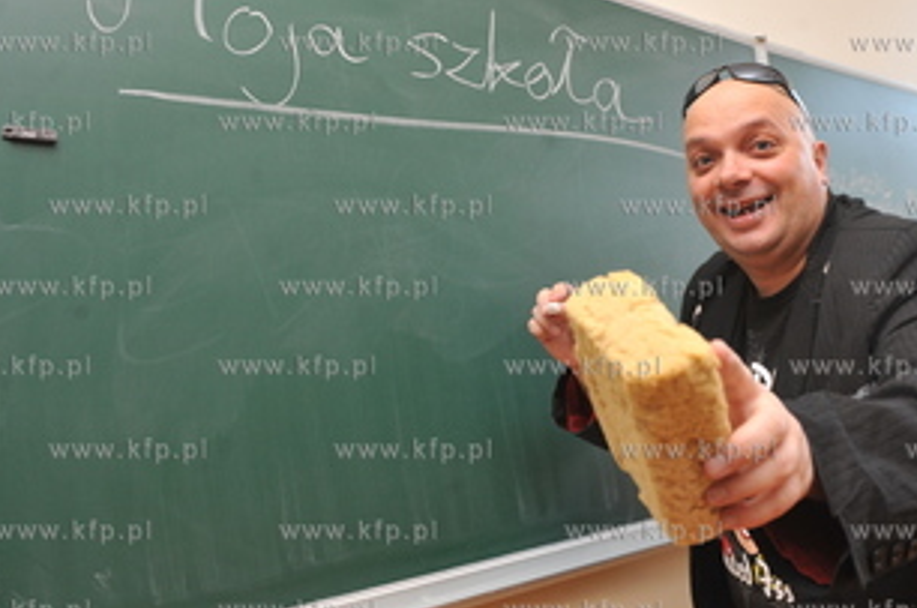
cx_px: 518
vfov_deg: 38.6
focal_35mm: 34
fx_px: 865
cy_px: 246
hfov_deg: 55.7
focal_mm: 26
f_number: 6.3
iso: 1000
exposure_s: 1/125
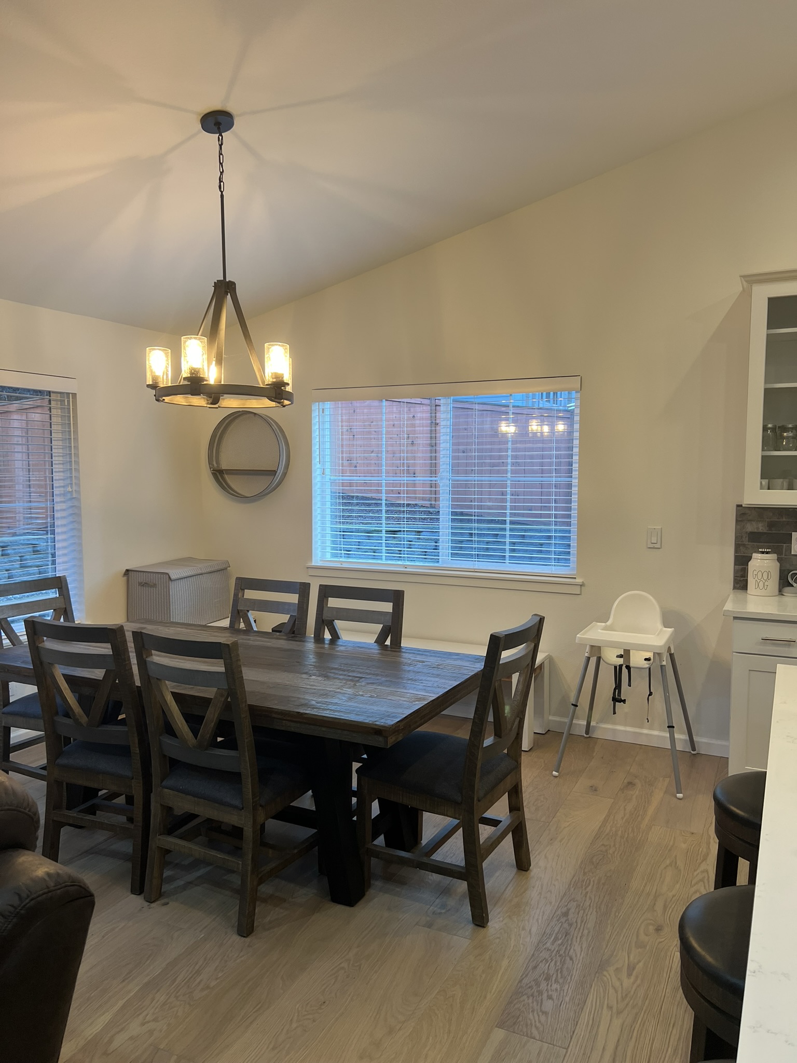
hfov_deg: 53.1
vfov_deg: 67.3
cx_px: 398
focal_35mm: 26
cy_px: 532
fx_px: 798
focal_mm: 5.7
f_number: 1.5
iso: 64
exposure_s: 1/60
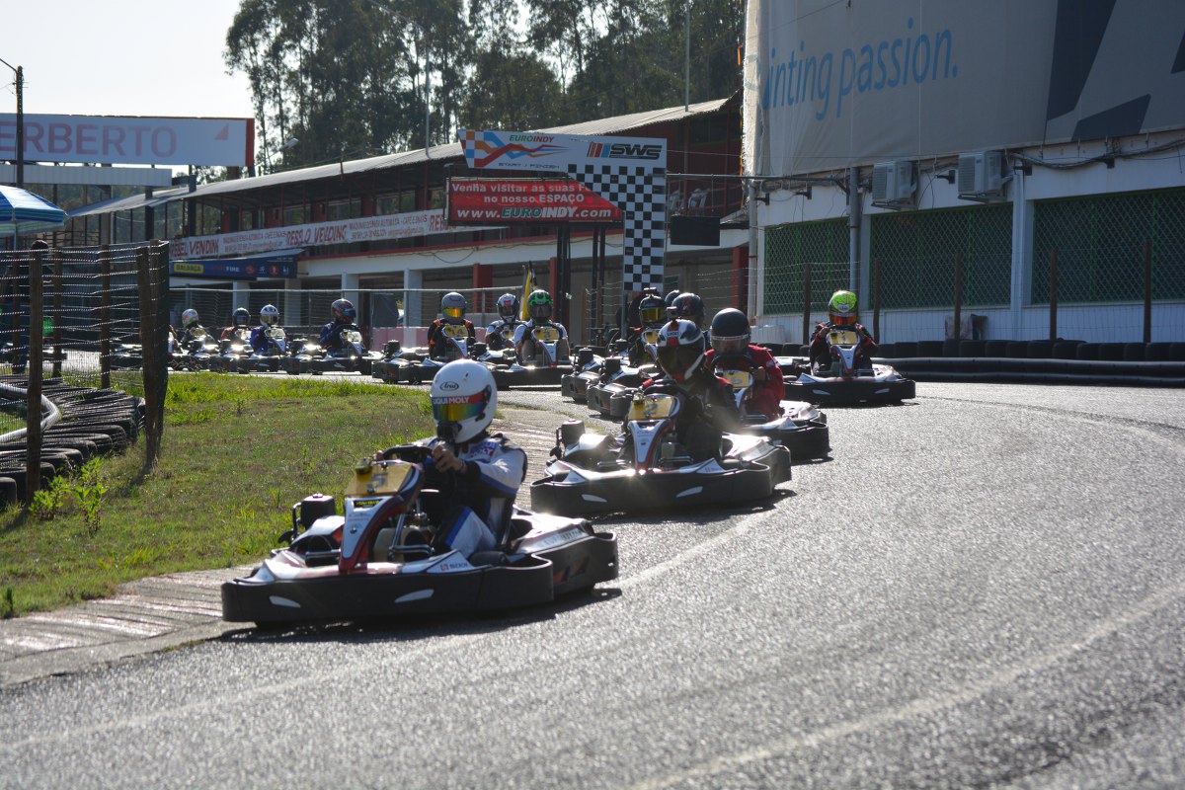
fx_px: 3950
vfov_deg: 11.4
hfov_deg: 17.1
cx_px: 592
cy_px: 395
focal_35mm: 120
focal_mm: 80
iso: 400
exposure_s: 1/2000
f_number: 7.1
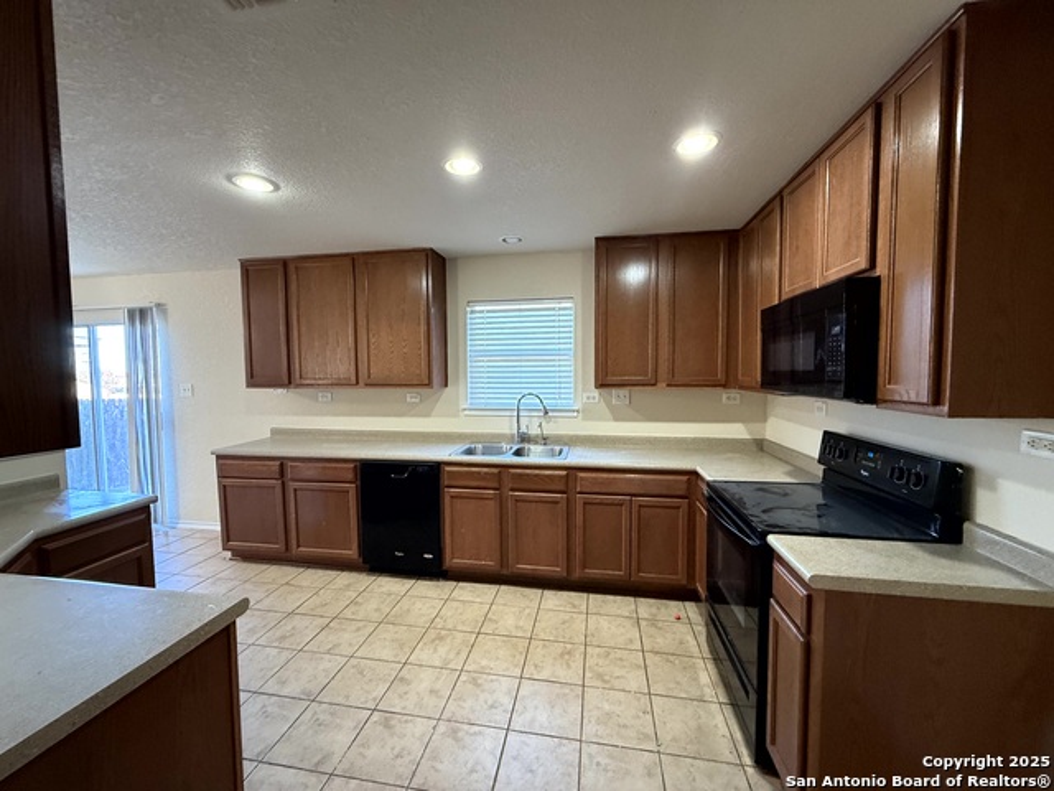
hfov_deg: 102.1
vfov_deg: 85.7
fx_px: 426
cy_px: 396
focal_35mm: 14
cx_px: 527
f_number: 2.2
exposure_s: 1/60
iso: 400
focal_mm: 2.22
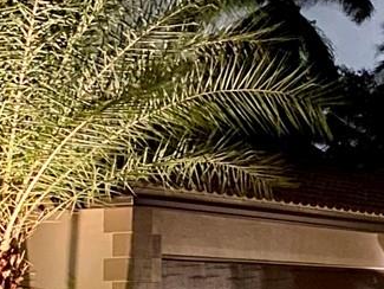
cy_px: 306
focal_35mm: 128
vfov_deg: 11.4
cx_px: 582
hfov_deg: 14.3
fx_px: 1420
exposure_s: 1/8
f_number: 1.8
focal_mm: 4.25
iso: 800
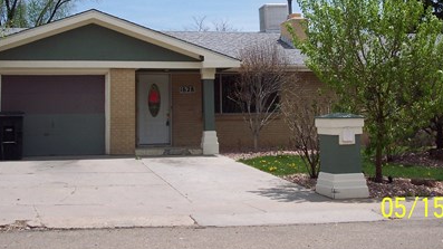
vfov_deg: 19.7
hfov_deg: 34.9
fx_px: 705
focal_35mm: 60
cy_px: 31
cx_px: 233
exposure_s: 1/500
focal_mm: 8
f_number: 5.6
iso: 100
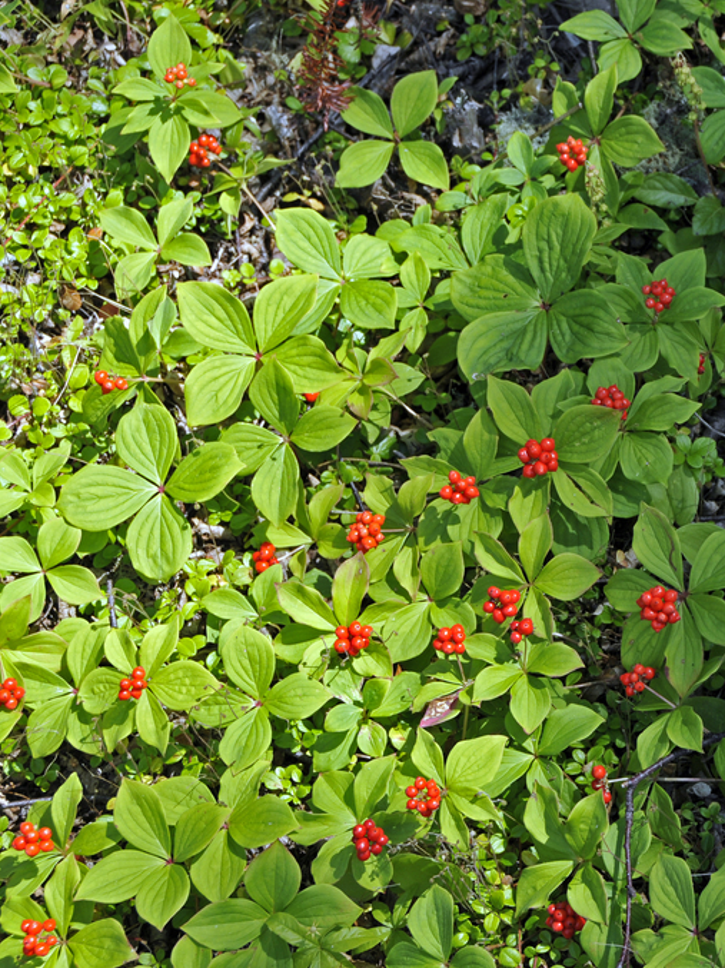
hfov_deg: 13.4
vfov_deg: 18.1
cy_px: 485
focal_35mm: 109
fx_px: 3047
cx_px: 711
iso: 200
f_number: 9
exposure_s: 1/320
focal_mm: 50
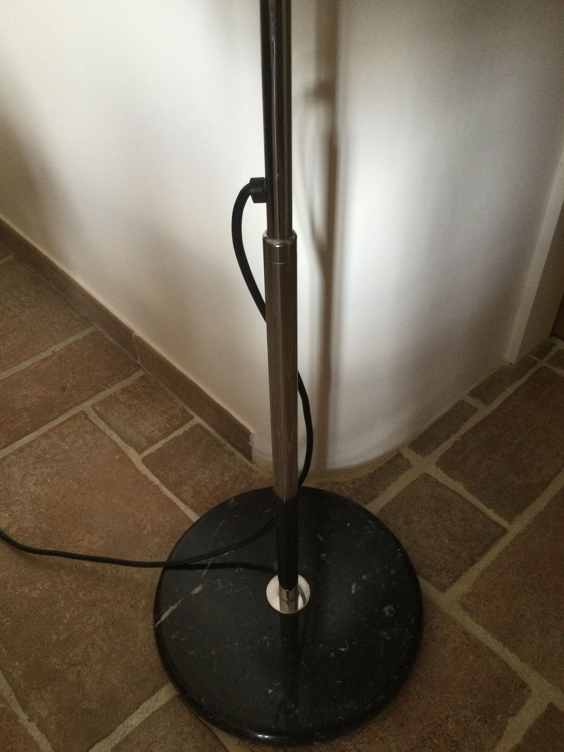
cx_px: 282
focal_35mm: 31
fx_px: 673
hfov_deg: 45.4
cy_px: 376
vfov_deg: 58.4
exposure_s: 1/33
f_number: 2.4
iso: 160
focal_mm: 3.3
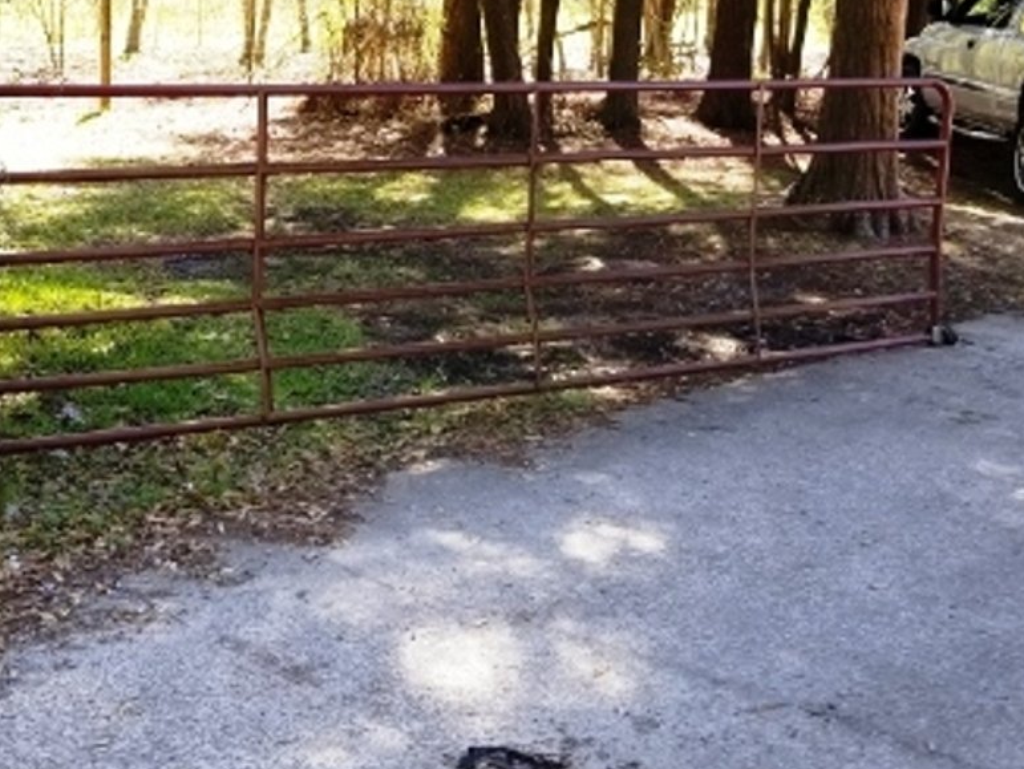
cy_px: 213
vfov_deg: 28.3
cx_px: 280
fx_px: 1509
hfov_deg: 36.7
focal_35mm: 51
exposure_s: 1/254
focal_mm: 4.25
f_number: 1.7
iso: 50
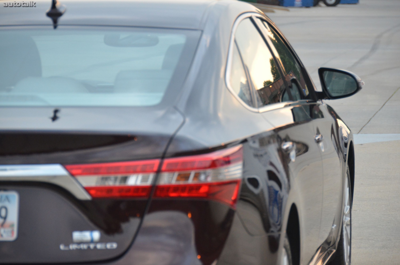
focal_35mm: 180
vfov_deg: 7.6
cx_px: 200
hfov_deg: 11.4
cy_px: 132
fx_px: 1996
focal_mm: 120
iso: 1600
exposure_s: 1/400
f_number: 5.3
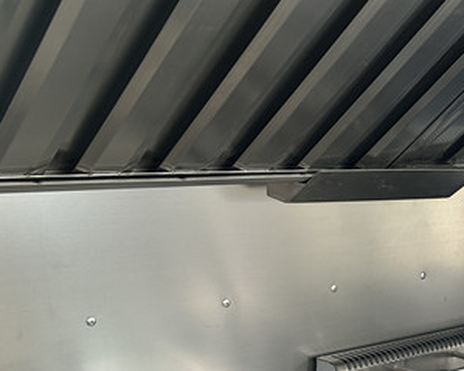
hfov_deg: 26.6
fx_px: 934
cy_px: 449
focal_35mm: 68
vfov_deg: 20.9
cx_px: 450
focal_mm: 5.7
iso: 50
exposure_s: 1/436
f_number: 1.5
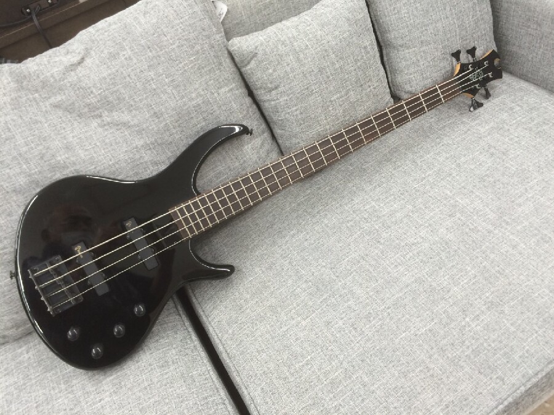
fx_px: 464
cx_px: 277
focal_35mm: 29
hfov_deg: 61.7
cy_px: 208
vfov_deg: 48.2
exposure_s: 1/30
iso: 64
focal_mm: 4.15
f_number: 2.2
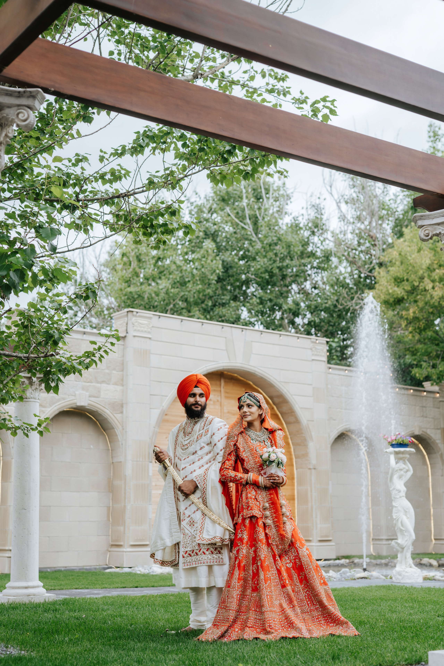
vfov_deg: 39.6
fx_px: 925
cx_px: 222
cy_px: 333
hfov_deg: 27.0
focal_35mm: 50
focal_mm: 50
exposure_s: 1/400
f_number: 3.2
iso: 100
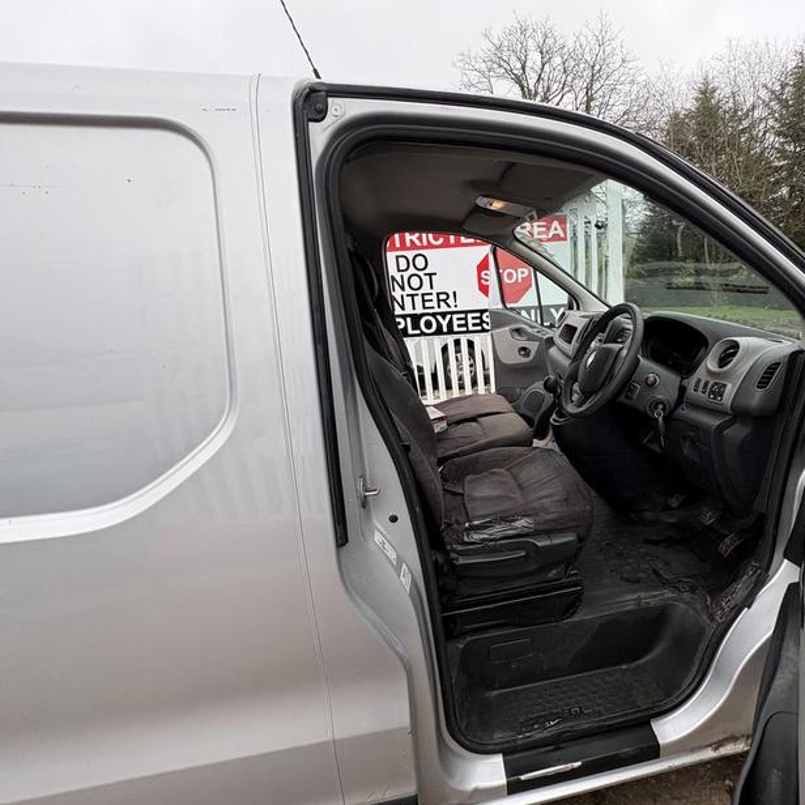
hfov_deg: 79.0
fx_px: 474
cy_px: 395
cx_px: 512
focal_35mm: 18
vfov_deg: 80.7
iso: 64
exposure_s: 1/214
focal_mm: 2.22
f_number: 2.2
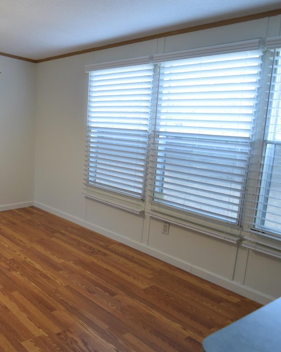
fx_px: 311
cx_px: -32
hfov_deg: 39.3
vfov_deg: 58.9
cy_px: 167
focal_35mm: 30
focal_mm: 11
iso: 400
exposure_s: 1/80
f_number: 4.5
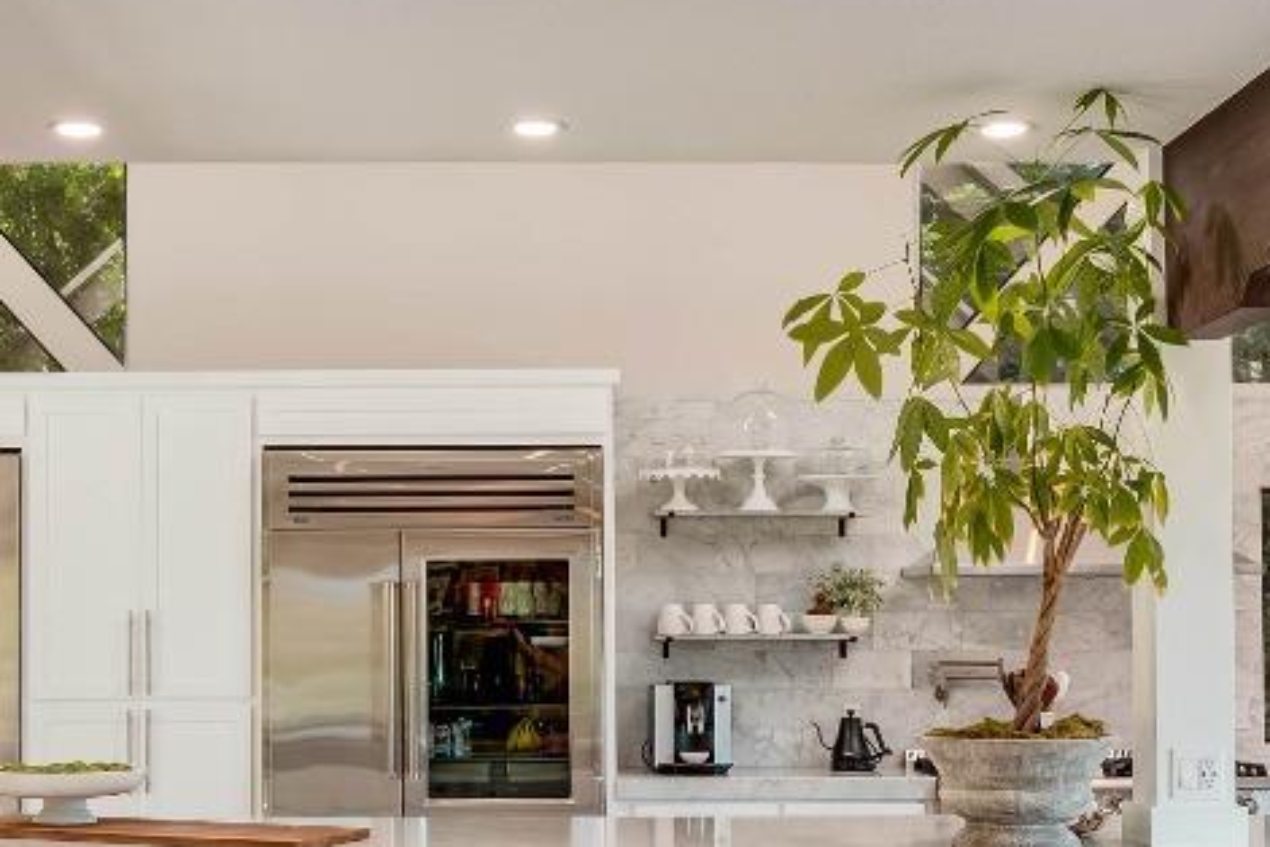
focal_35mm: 51
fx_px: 1799
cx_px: 642
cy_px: 620
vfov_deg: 26.2
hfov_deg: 38.9
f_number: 11
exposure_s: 1/125
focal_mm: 16
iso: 320
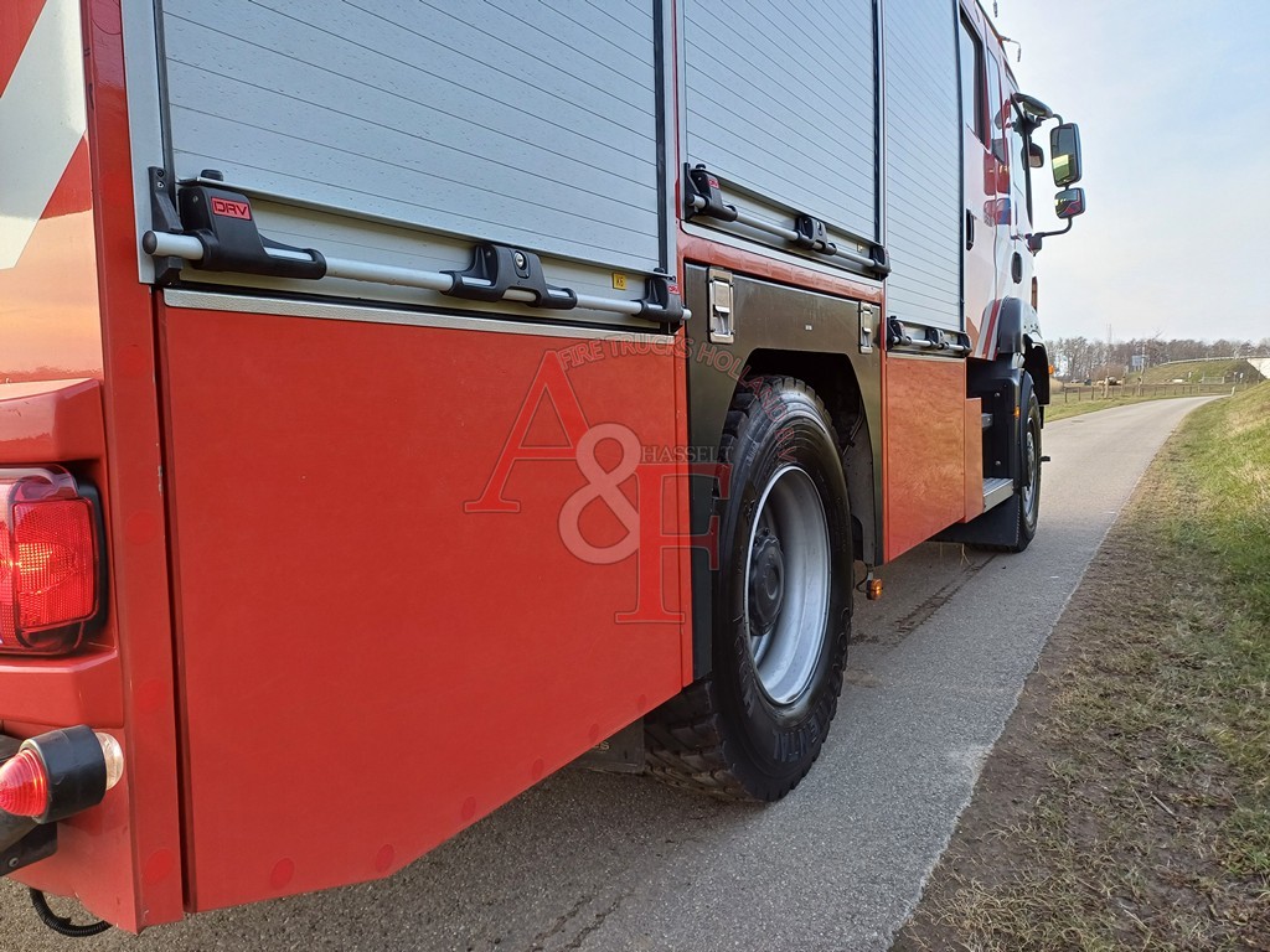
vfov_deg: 54.9
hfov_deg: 69.4
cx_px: 635
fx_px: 917
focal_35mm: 25
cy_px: 476
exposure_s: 1/133
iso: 50
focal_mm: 4.65
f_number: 1.8
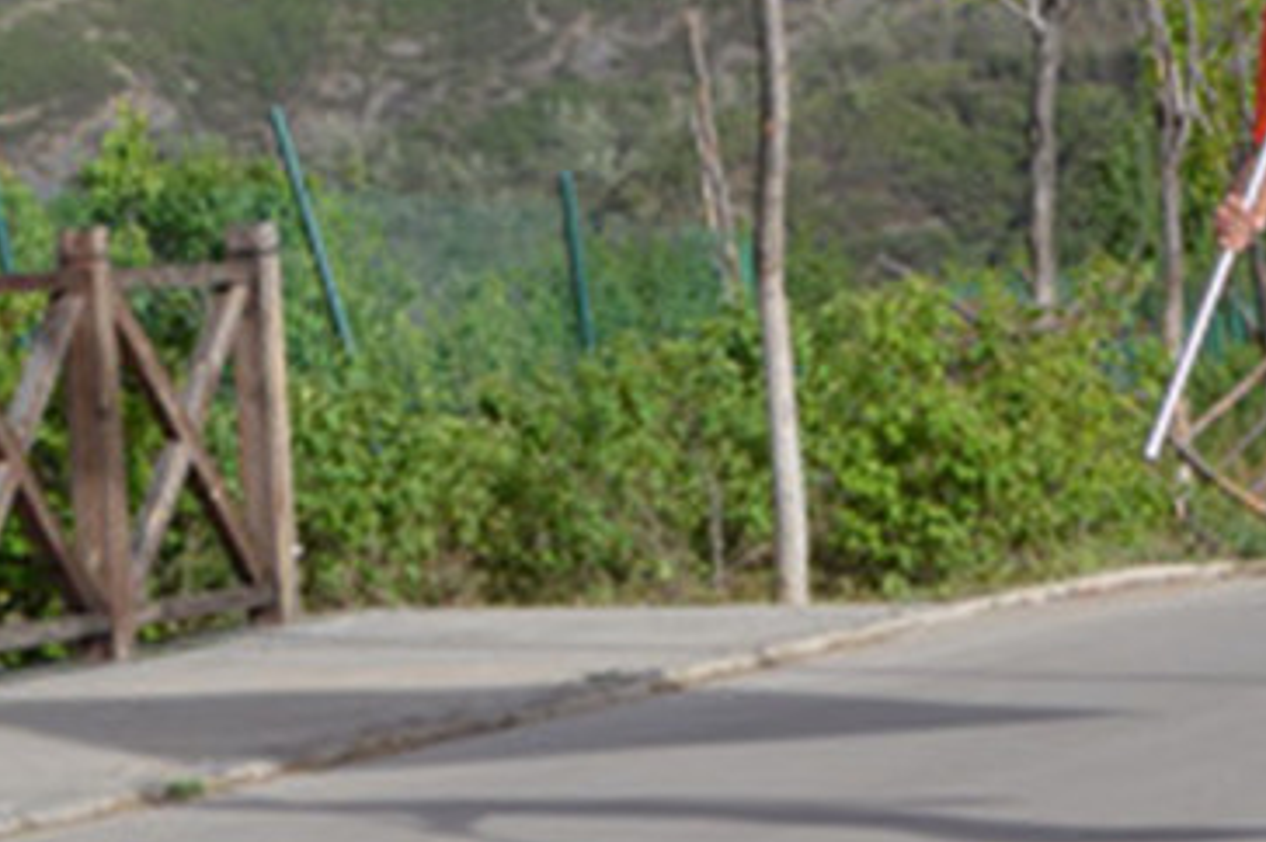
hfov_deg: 10.7
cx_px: 1245
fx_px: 6676
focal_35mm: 190
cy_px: -28
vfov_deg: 7.2
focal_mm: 48
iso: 100
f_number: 7.1
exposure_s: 1/200
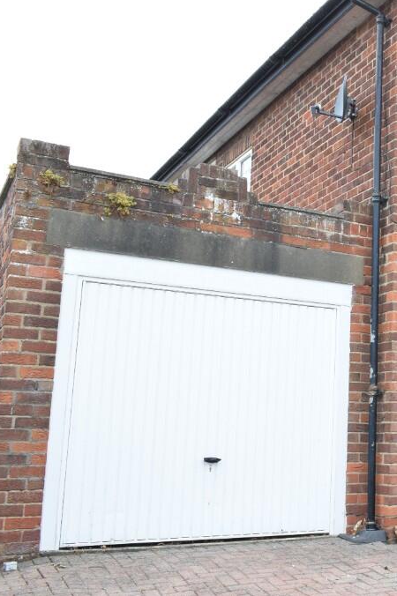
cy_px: 296
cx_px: 441
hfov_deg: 26.0
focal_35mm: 48
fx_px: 791
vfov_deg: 41.3
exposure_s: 1/160
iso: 800
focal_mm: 21
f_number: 13
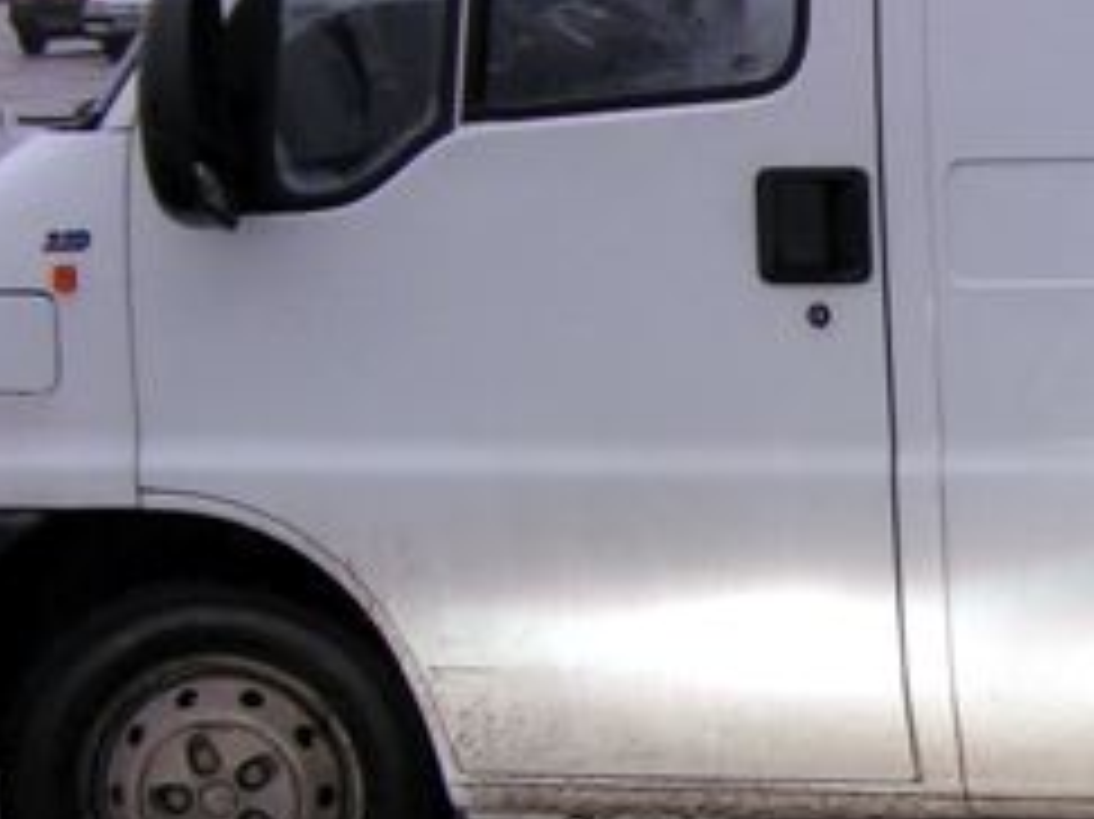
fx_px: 3949
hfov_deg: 15.1
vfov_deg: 11.8
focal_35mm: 125
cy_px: 612
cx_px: 1387
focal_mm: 6.3
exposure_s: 1/50
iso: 50
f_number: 2.8
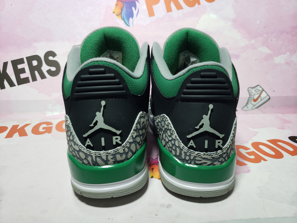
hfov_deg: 67.3
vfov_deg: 53.1
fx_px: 223
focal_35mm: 26
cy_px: 112
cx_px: 148
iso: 50
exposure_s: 1/298
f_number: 1.5
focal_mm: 4.3
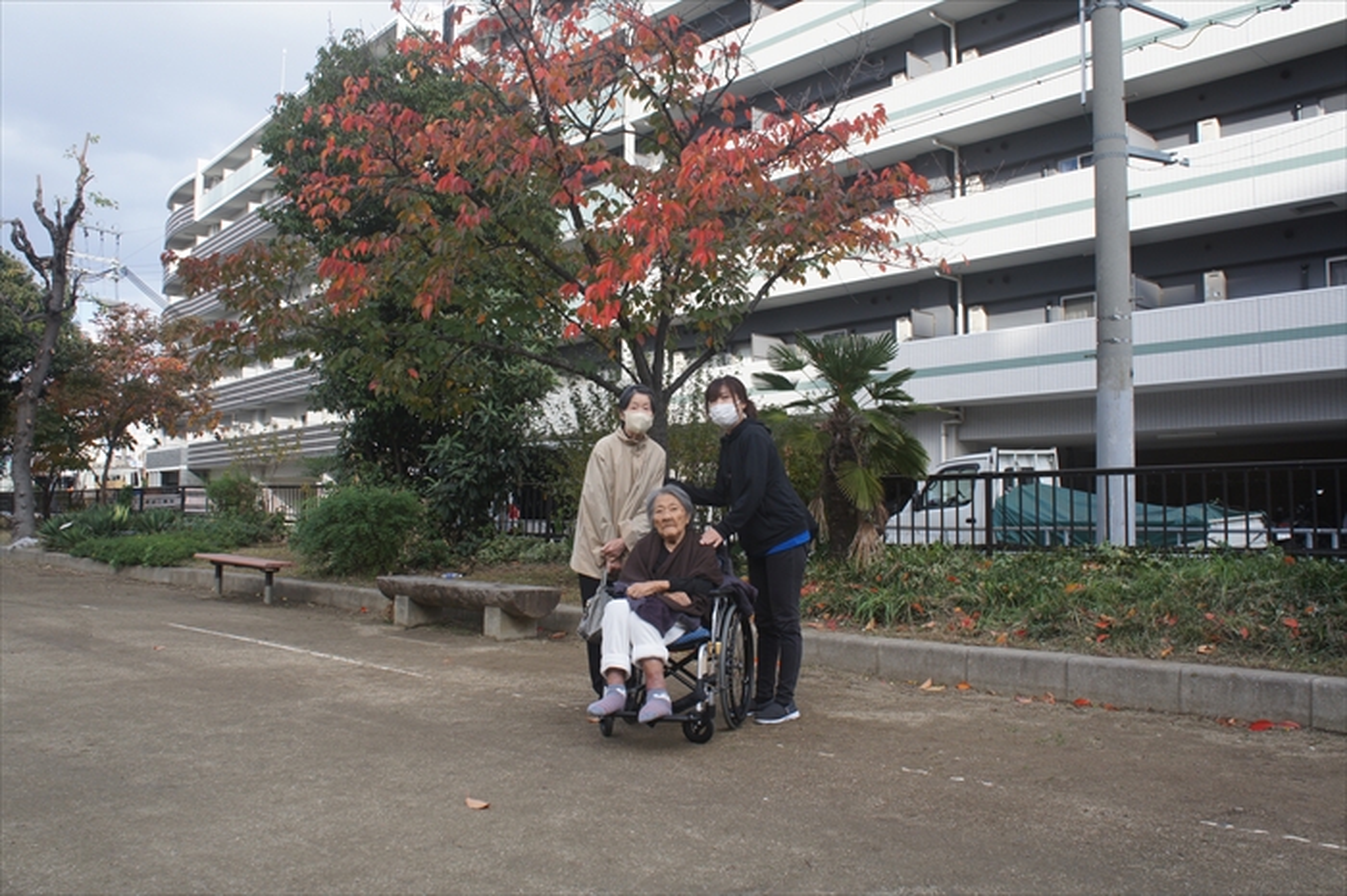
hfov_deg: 62.0
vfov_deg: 43.6
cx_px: 674
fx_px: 1122
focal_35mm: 30
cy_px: 448
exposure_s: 1/200
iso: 200
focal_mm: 20
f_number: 7.1
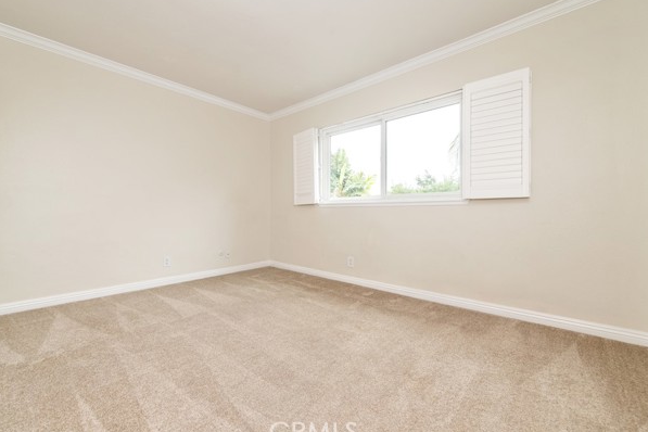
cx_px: 310
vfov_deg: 77.3
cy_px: 216
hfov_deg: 100.3
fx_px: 270
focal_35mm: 15
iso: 200
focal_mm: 14
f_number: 5.6
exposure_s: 1/125
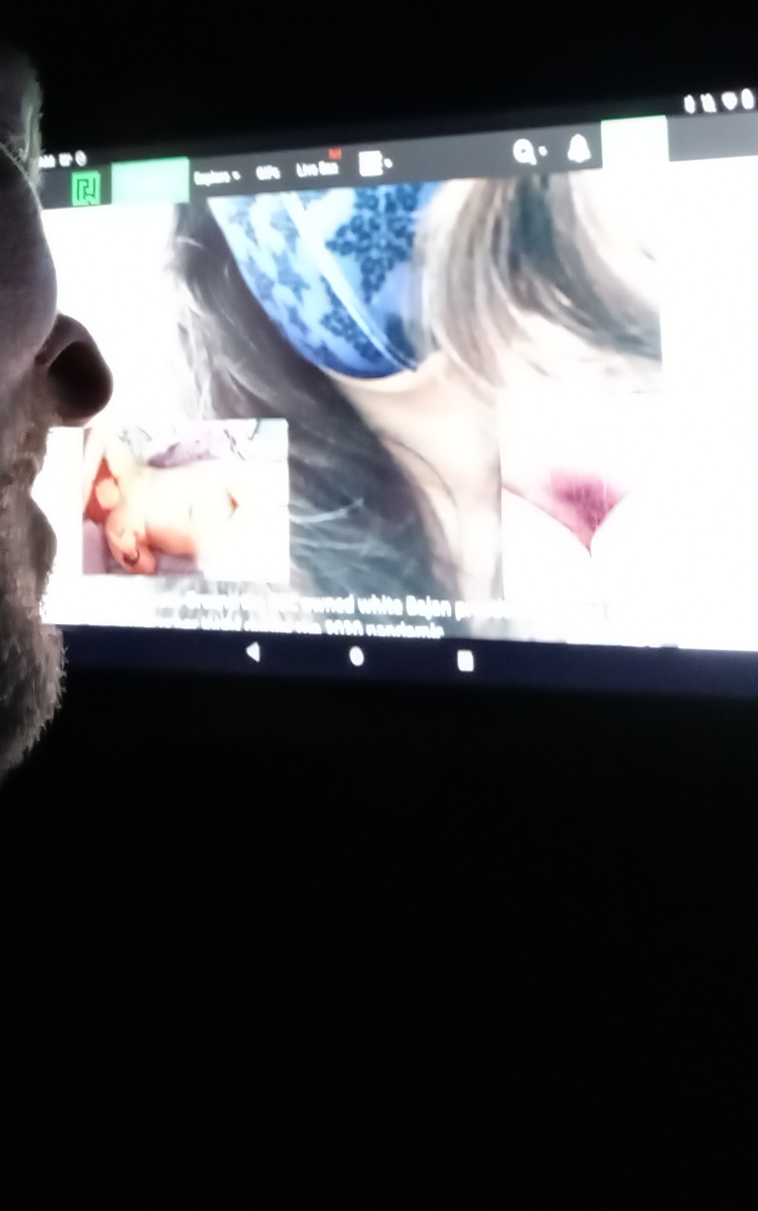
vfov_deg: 31.0
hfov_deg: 21.0
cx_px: 348
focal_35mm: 62
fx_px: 2049
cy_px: 57
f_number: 2
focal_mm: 3.55
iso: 1700
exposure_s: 1/15
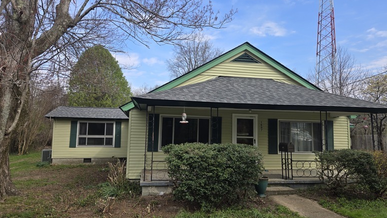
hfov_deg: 71.9
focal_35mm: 26
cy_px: 112
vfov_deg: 44.4
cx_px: 192
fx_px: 267
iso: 25
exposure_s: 1/944
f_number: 1.8
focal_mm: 5.4
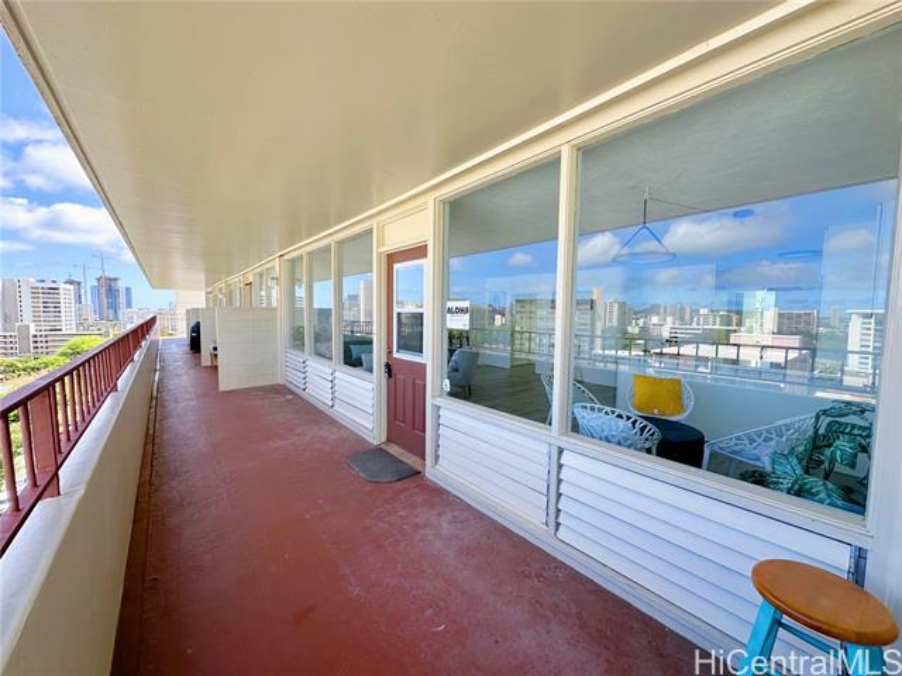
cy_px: 338
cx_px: 451
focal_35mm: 14
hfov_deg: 102.1
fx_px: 365
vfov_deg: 85.7
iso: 40
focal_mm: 2.22
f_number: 2.2
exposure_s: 1/381
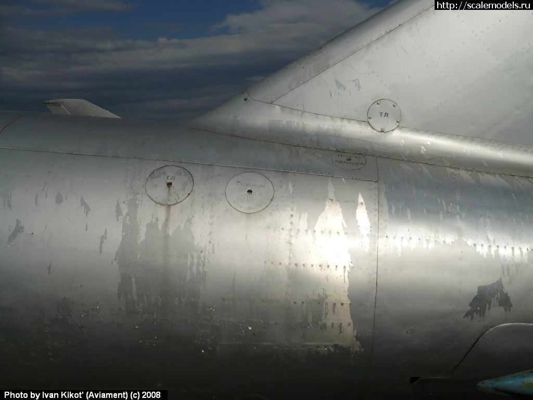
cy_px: 200
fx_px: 539
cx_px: 266
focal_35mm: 35
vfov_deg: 40.7
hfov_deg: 52.6
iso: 100
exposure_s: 1/1600
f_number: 8
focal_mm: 5.8
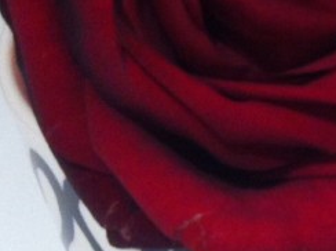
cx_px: 562
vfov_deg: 10.1
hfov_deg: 12.5
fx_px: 1424
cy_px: 151
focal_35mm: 147
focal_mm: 3.85
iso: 200
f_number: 2.8
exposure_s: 1/15
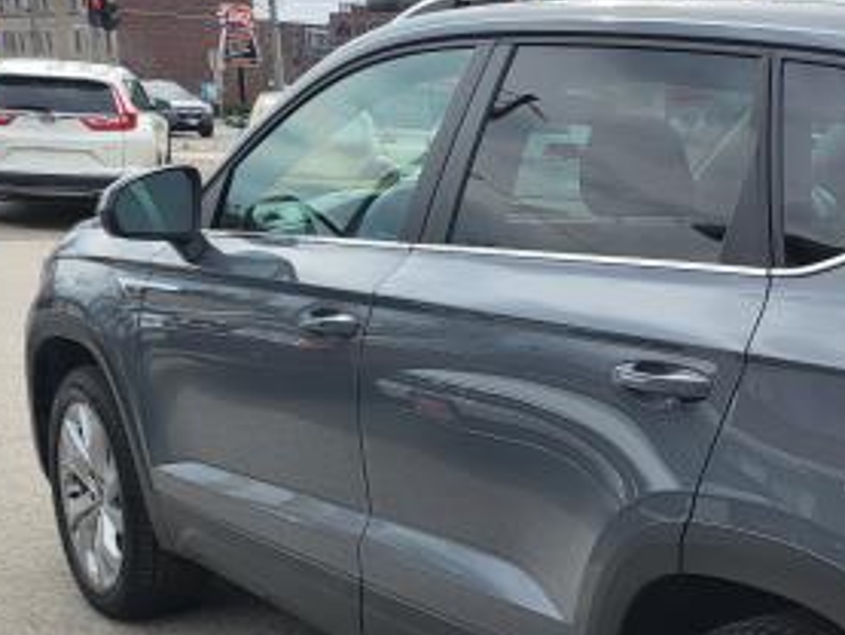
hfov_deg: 29.6
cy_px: 498
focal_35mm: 60
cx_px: 885
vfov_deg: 24.1
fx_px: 1465
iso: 40
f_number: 1.8
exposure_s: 1/1096
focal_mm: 5.4
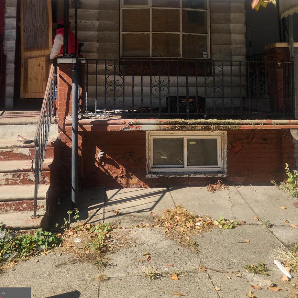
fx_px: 351
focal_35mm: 36
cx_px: 143
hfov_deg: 46.0
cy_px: 52
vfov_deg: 43.5
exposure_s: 1/617
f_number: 1.8
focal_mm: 6.4
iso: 12
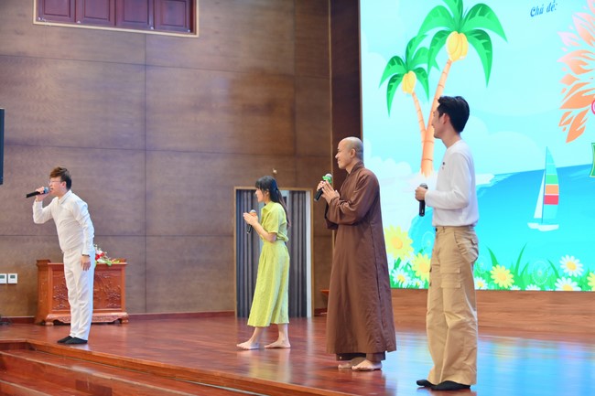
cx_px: 298
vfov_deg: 19.4
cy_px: 198
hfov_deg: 28.9
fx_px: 1157
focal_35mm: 70
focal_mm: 70
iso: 1000
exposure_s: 1/100
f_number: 3.5
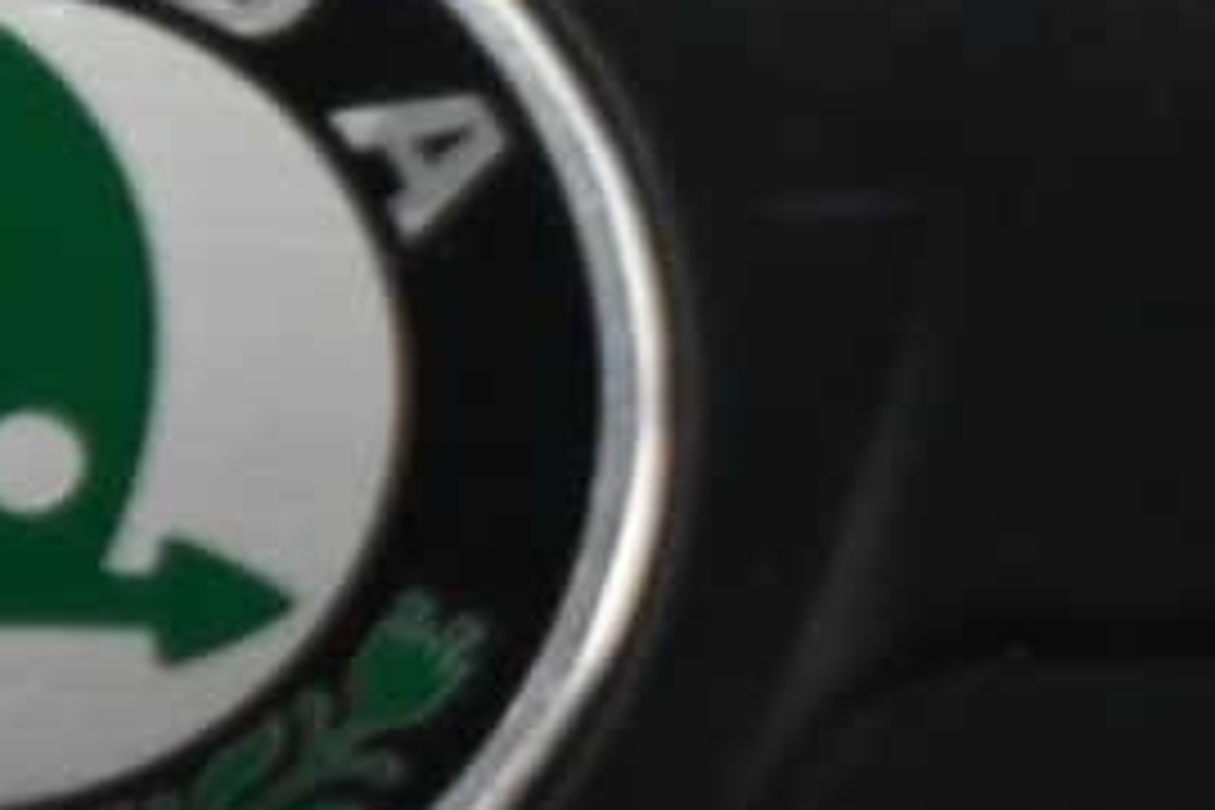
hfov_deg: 2.8
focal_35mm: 722
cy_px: 495
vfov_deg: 1.9
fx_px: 24366
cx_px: 3537
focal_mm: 120
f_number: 4
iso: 2000
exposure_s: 1/15
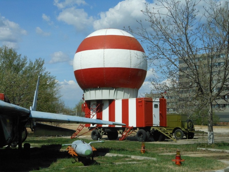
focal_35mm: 66
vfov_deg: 22.3
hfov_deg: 29.4
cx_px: 114
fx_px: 437
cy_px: 86
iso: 400
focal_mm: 11.7
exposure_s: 1/640
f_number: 13.6
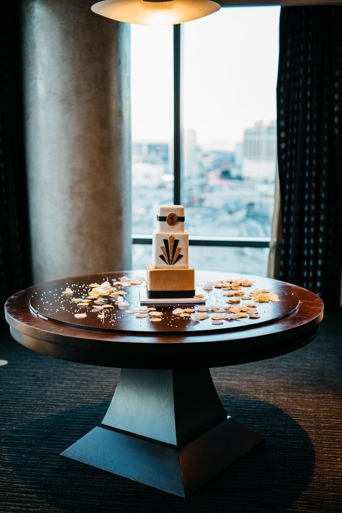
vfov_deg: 39.6
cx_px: 171
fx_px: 712
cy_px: 256
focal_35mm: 50
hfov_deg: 27.0
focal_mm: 50
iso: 400
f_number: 1.8
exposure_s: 1/100
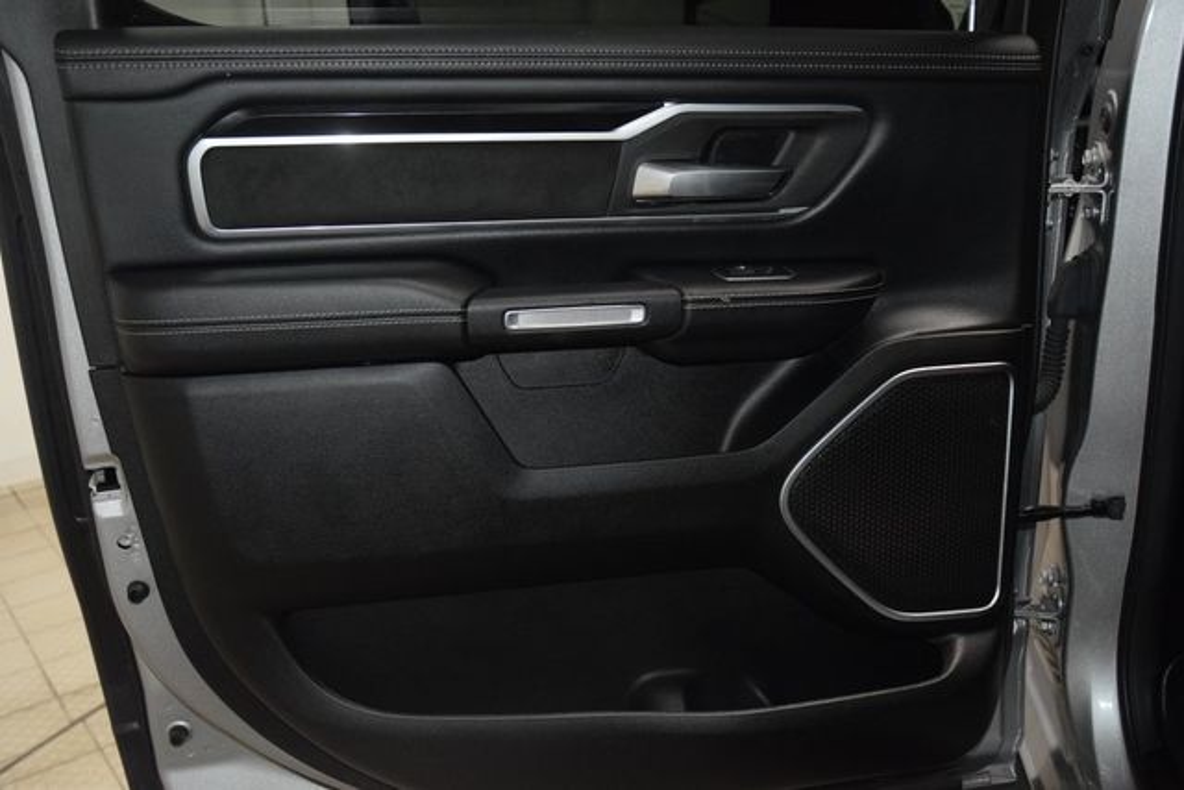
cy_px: 395
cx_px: 592
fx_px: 1184
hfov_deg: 53.1
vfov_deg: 36.9
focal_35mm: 36
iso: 2200
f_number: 3.8
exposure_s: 1/125
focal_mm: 24
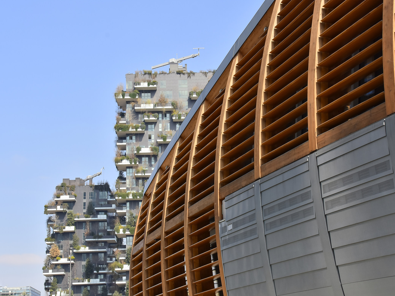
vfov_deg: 19.6
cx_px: 180
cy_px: 148
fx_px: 856
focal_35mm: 75
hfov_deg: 26.0
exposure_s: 1/400
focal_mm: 46
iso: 250
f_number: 11
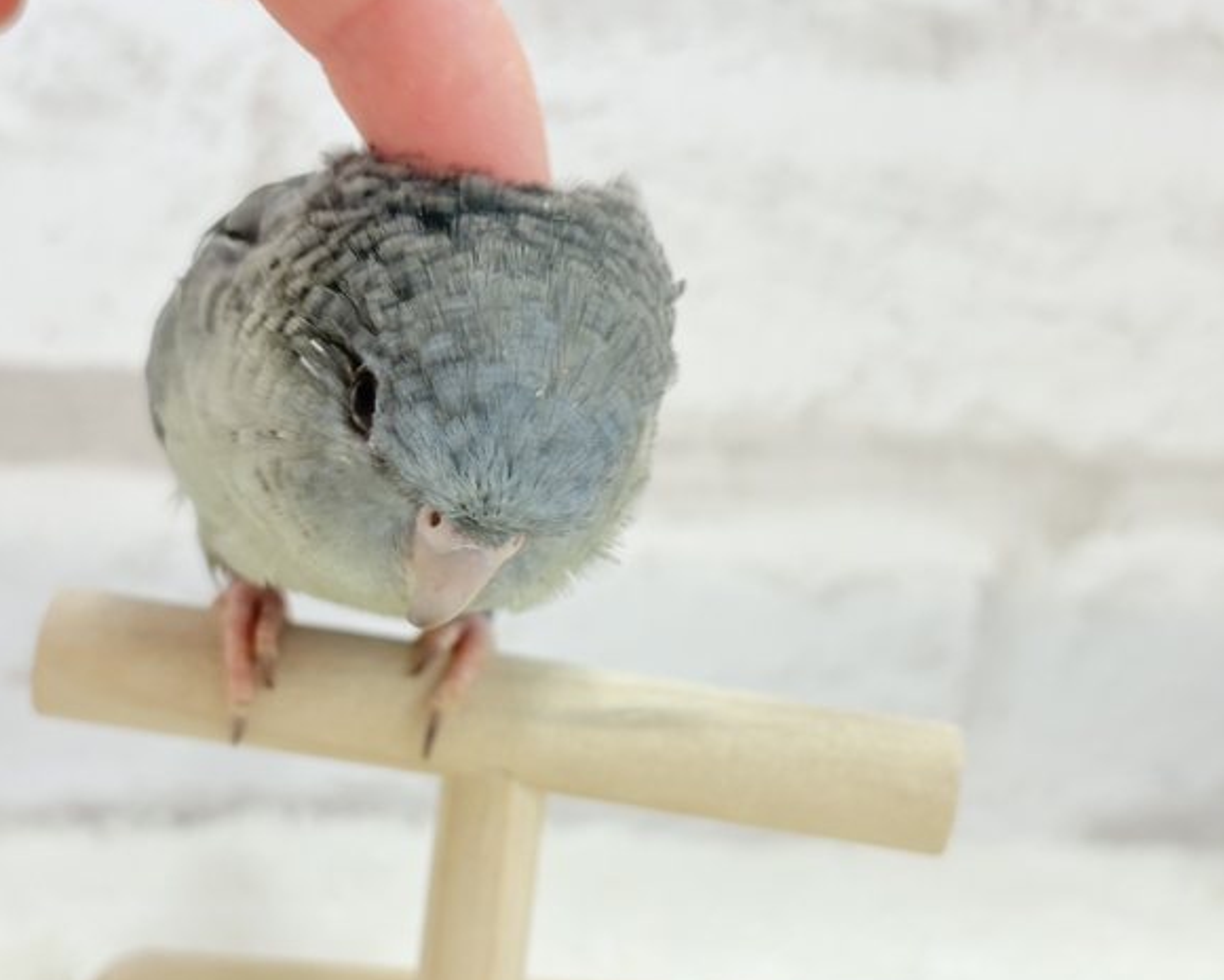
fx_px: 2029
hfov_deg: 33.6
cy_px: 501
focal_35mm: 56
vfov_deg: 27.1
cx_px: 637
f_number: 1.6
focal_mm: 5.96
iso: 50
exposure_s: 1/50
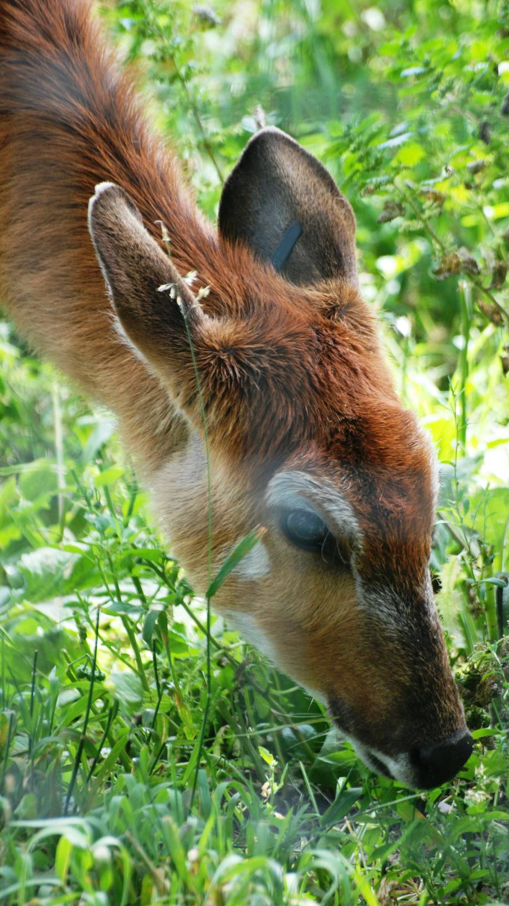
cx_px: 297
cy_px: 452
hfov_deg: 2.9
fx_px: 10223
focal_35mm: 426
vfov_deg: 5.1
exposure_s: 1/160
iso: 400
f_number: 5.6
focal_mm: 270
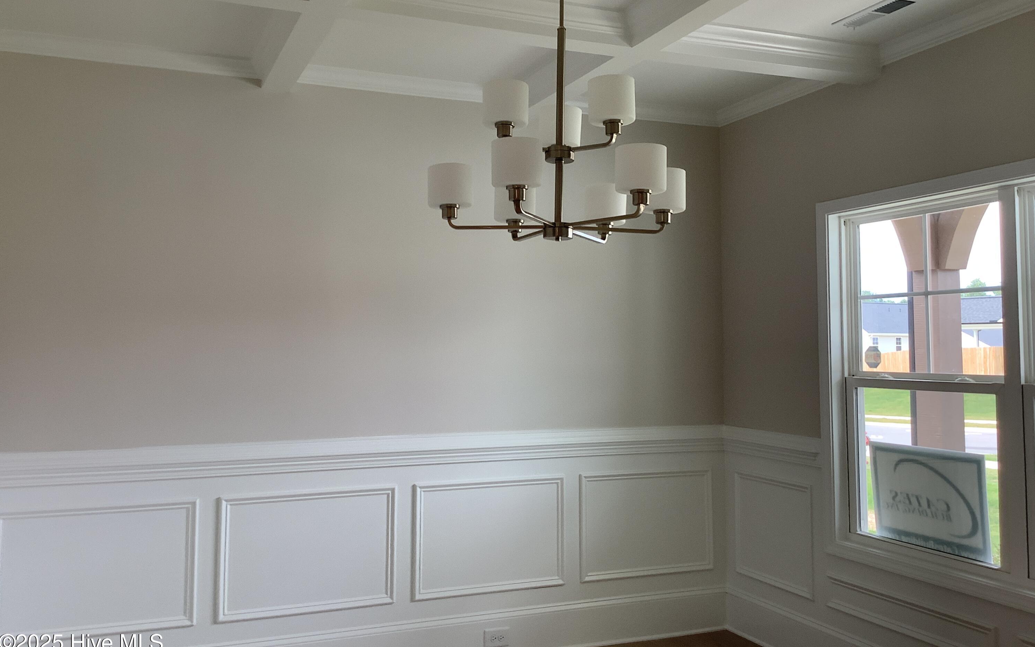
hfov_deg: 58.1
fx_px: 931
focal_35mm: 33
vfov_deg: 38.3
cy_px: 288
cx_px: 517
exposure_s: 1/100
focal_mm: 3.3
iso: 64
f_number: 2.4
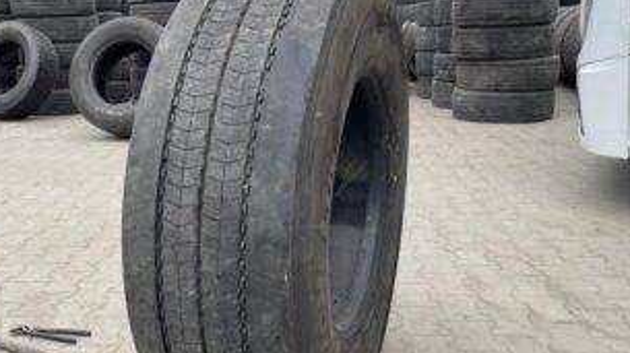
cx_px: 283
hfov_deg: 50.4
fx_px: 668
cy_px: 193
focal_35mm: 40
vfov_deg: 29.6
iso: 32
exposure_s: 1/1125
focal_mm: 4.2
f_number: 1.6
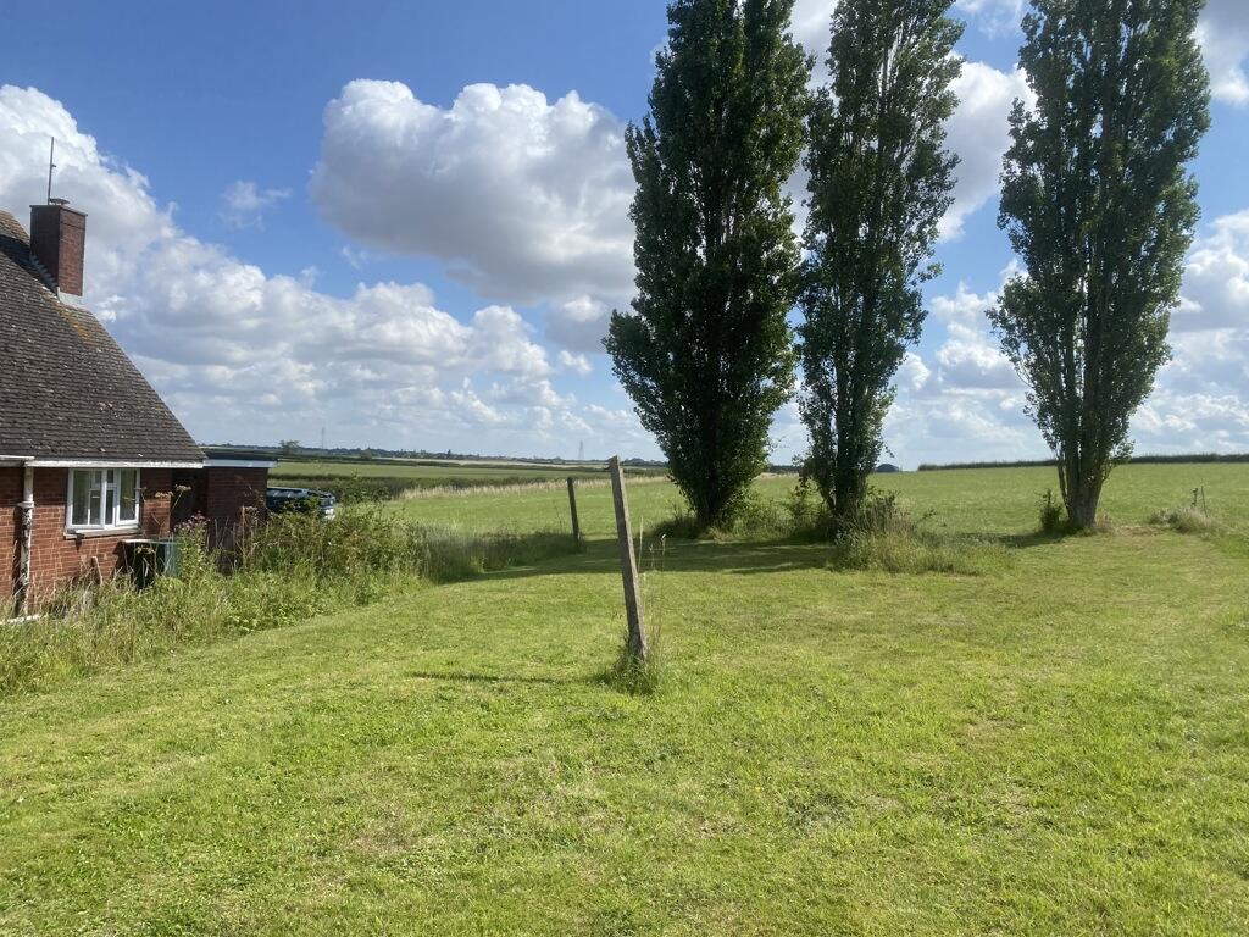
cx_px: 624
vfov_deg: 53.1
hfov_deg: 67.3
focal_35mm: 26
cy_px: 468
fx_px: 938
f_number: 1.8
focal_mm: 4.25
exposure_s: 1/3731
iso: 32
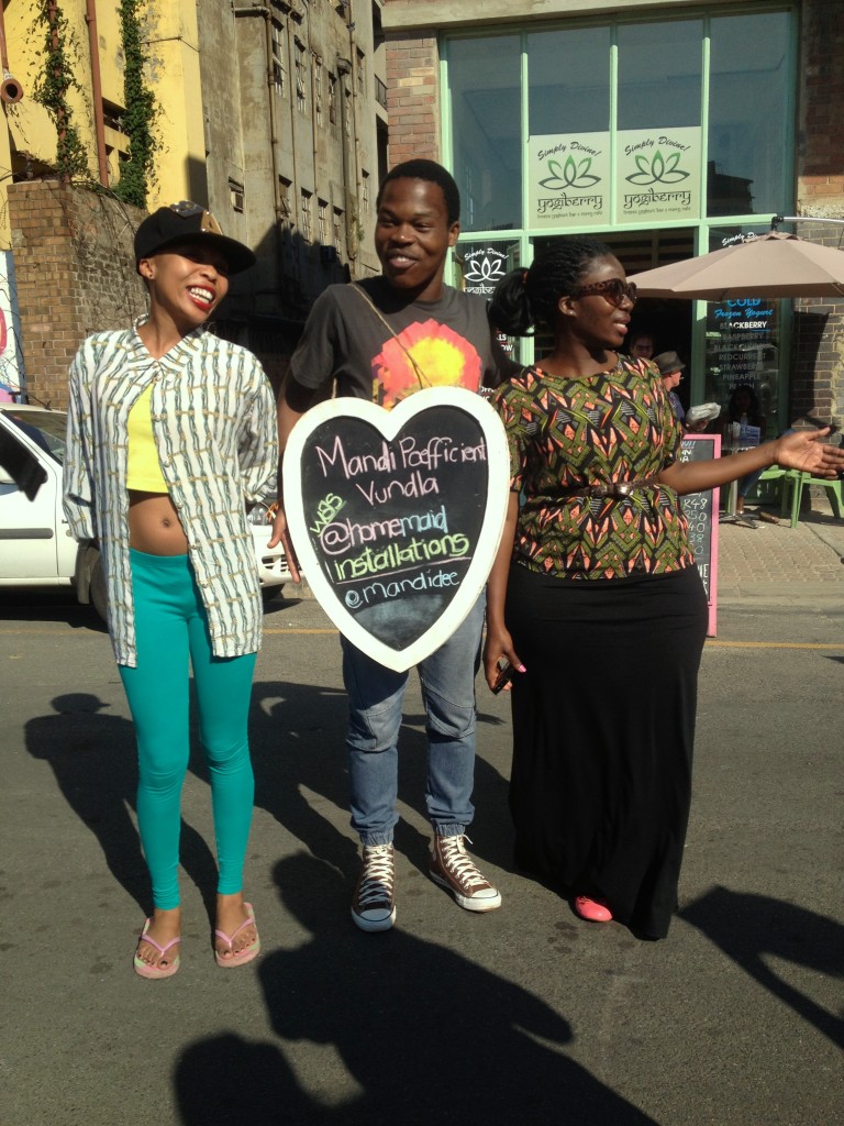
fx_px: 1138
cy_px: 563
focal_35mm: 35
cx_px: 422
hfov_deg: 40.7
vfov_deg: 52.6
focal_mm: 4.28
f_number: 2.4
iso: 50
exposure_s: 1/1672
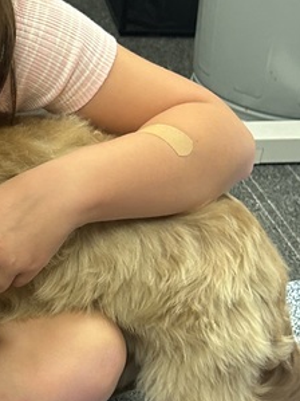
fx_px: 1029
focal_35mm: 89
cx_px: -112
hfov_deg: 15.6
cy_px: 341
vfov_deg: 21.6
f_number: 1.5
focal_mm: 5.7
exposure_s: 1/60
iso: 160
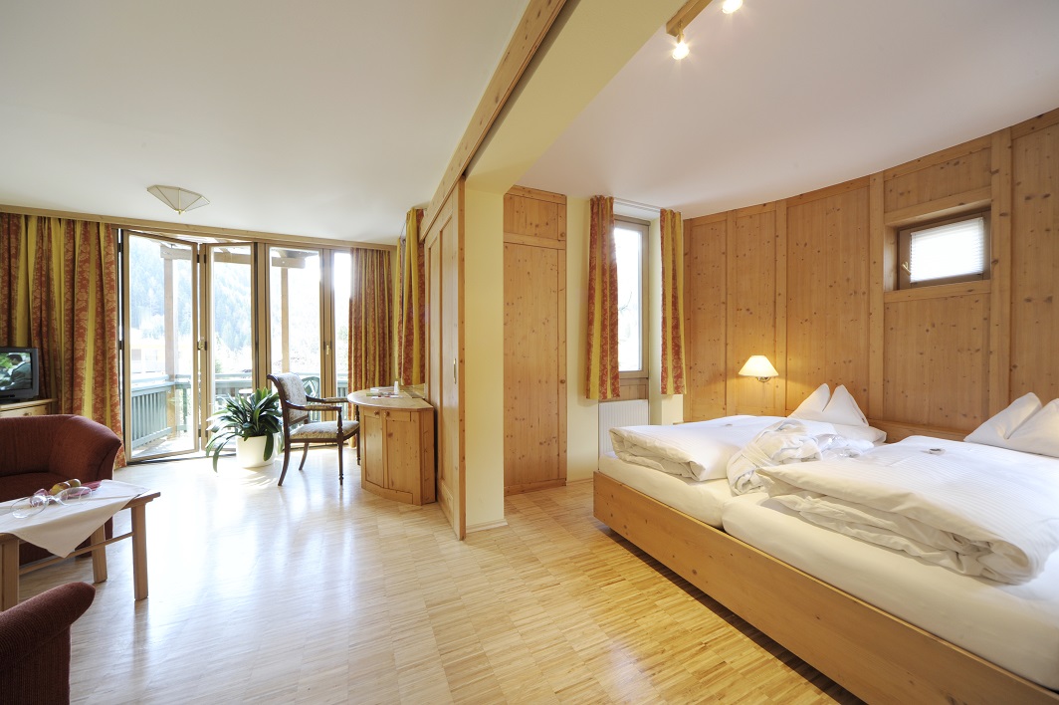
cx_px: 530
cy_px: 352
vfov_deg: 89.9
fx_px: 353
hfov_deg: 112.7
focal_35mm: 12
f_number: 13
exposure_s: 1/6
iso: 400
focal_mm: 12
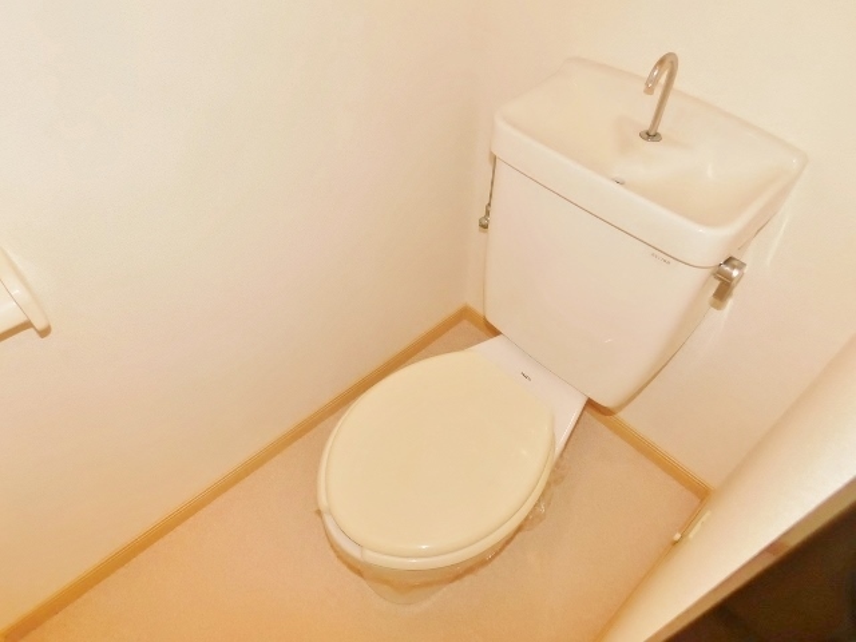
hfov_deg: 73.9
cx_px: 428
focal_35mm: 23
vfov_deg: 58.9
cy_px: 321
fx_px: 569
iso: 200
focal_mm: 4
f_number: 3
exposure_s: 1/30
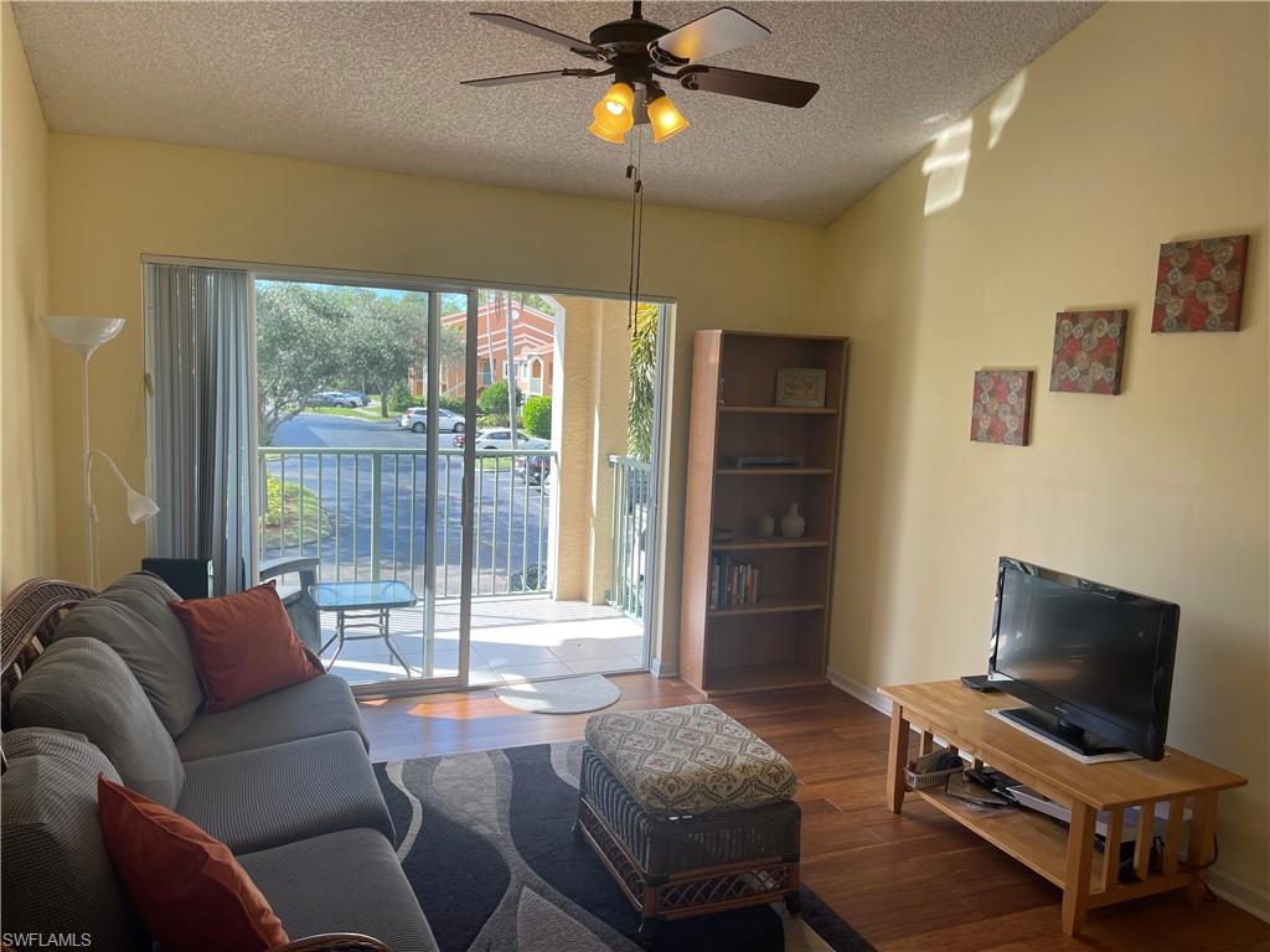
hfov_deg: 69.4
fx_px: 917
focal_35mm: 25
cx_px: 635
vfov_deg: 54.9
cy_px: 476
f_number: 1.6
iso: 32
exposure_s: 1/367
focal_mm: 5.1
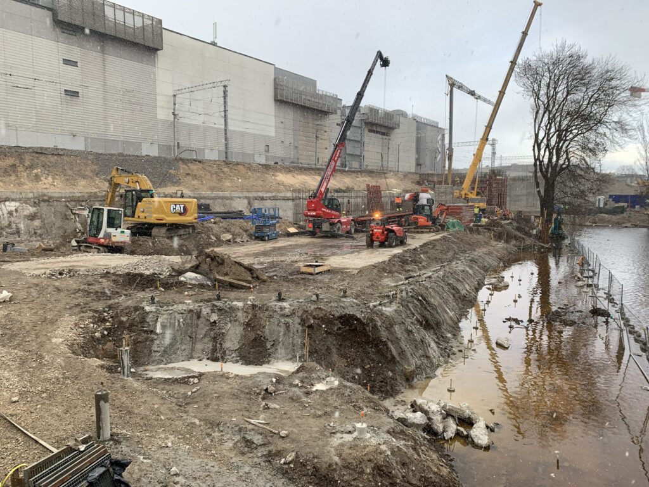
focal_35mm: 26
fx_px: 487
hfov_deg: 67.3
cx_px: 324
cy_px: 244
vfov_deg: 53.1
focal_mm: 4.25
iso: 25
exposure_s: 1/211
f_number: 1.8
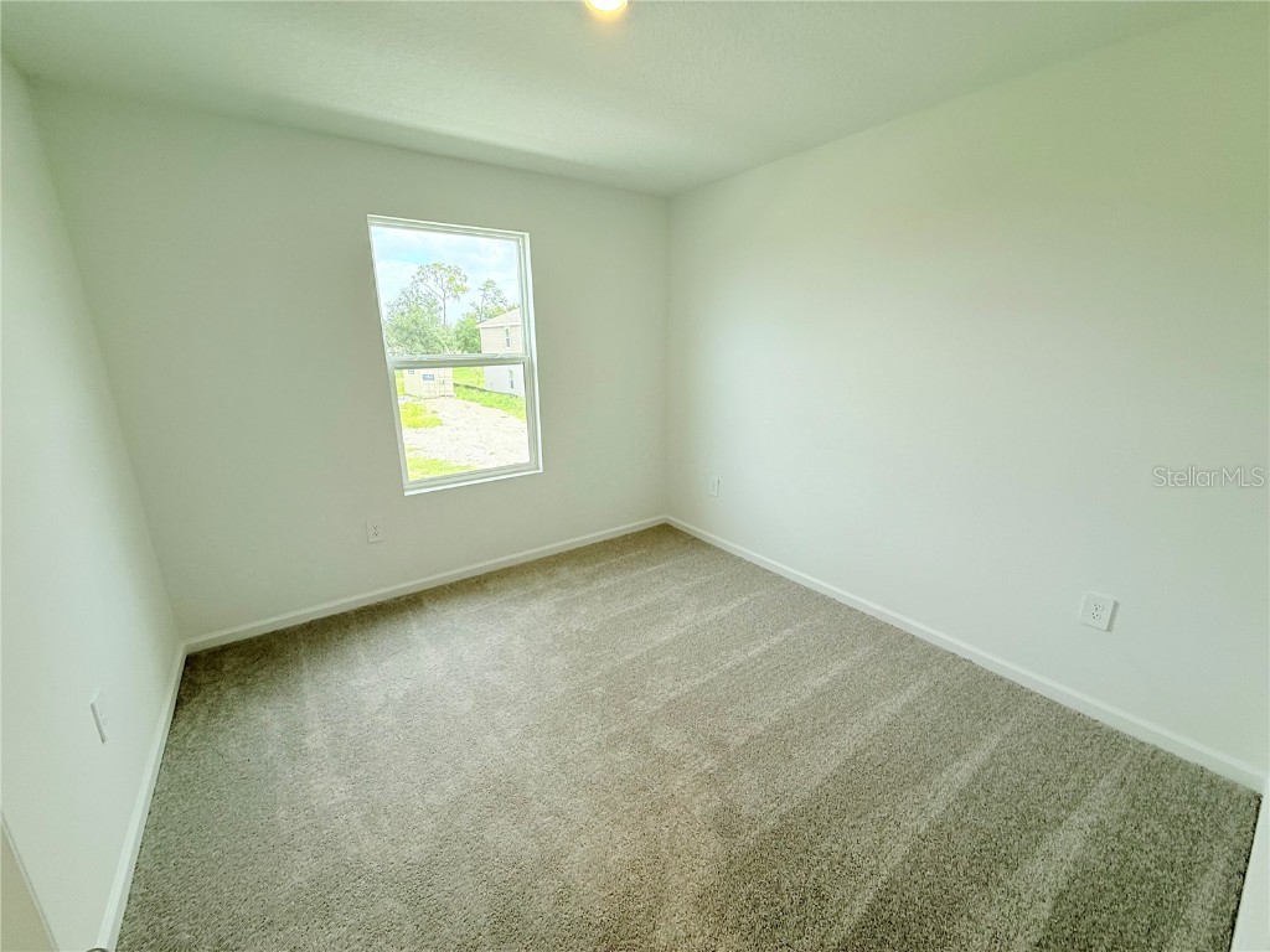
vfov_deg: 85.7
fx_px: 514
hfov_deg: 102.1
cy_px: 476
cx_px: 635
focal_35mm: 14
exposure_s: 1/169
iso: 64
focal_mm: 2.22
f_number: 2.2
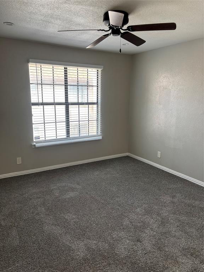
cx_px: 102
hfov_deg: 53.1
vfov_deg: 67.3
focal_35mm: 26
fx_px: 204
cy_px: 136
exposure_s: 1/121
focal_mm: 5.96
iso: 40
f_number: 1.6
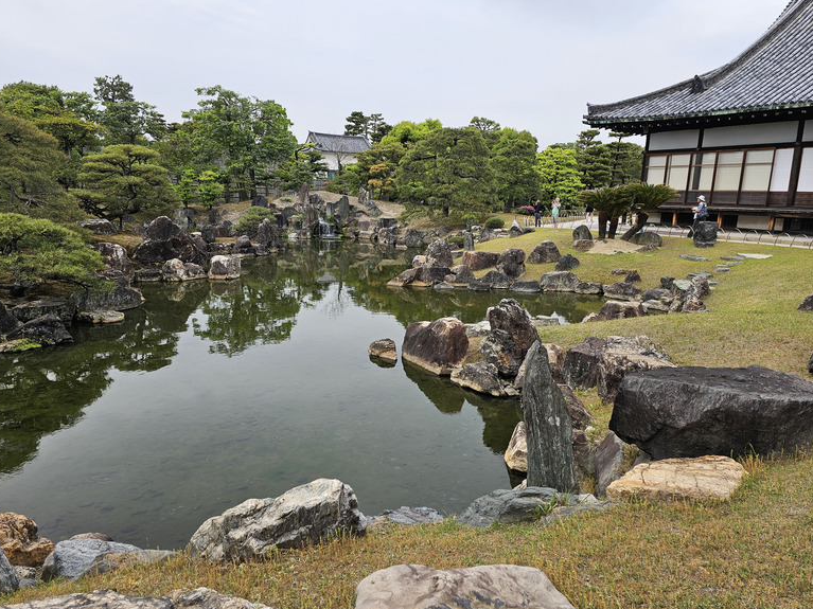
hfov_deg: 71.6
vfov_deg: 56.8
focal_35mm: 24
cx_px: 408
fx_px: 564
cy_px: 316
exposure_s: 1/180
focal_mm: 6.3
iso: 10
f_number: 1.7
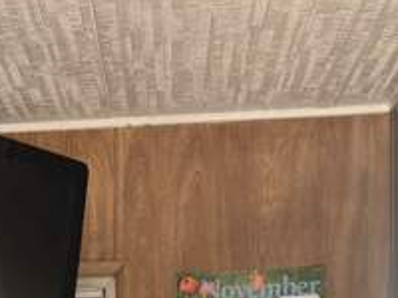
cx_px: 82
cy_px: 576
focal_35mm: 96
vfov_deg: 13.4
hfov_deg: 20.2
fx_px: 1104
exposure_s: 1/60
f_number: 1.78
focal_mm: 6.76
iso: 250
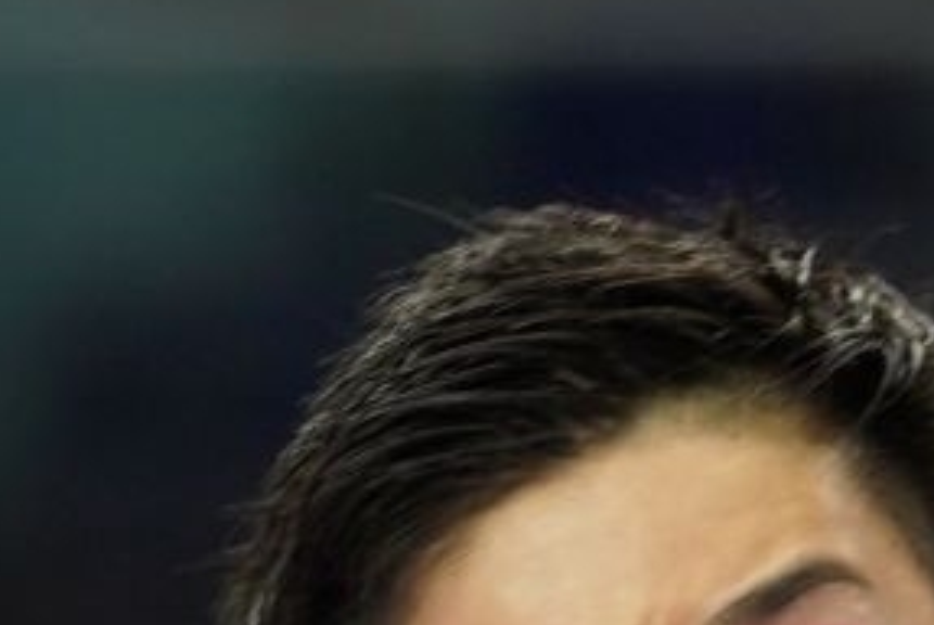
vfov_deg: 1.1
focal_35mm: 1215
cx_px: 1393
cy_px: 1178
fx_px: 31554
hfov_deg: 1.7
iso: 500
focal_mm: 194
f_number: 2.8
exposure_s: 1/500
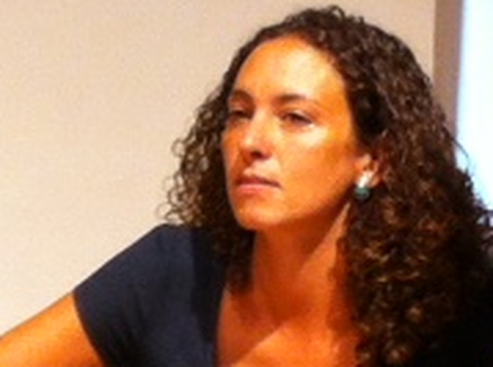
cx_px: -603
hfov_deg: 7.4
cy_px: 204
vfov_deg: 5.8
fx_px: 3605
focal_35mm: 254
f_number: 2.8
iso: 80
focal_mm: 3.85
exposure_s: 1/24
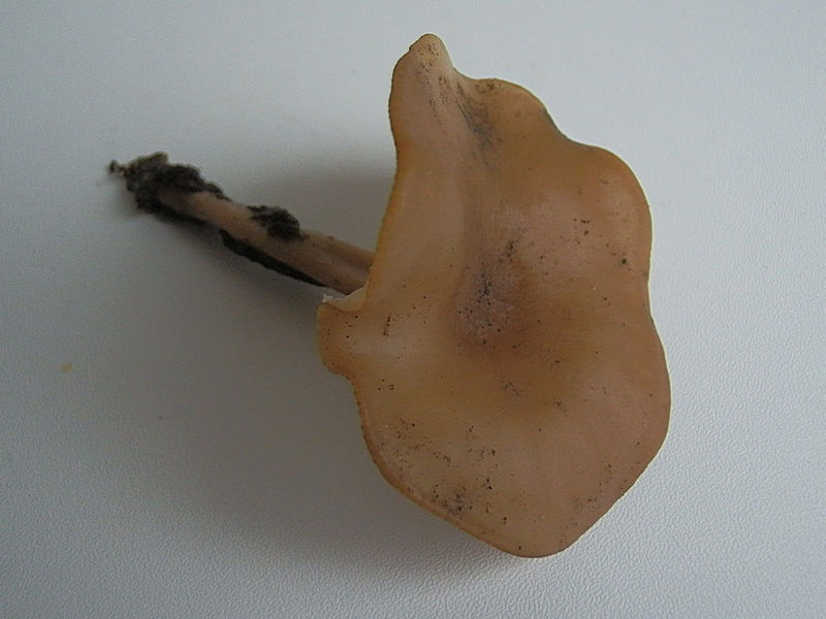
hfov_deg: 50.1
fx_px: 883
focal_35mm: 37
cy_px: 310
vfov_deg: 38.7
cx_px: 413
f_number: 3.9
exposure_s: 1/60
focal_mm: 6.7
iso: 800
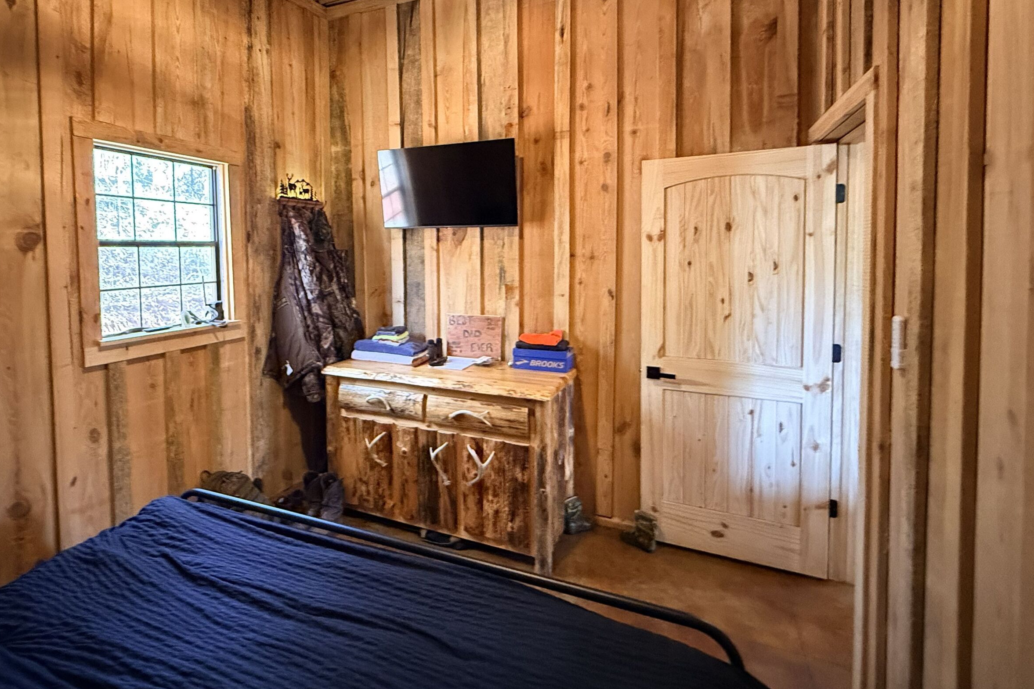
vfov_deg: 64.0
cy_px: 280
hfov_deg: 85.9
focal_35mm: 19
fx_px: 546
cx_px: 417
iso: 1000
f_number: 2.2
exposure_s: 1/40
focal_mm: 2.22
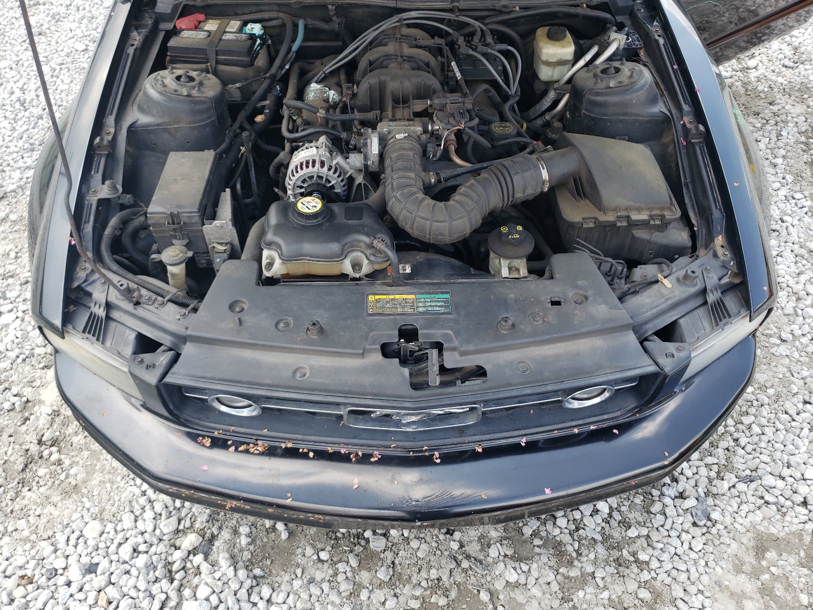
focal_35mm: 27
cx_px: 394
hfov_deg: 65.3
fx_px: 634
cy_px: 304
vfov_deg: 51.4
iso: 50
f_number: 1.5
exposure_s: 1/435
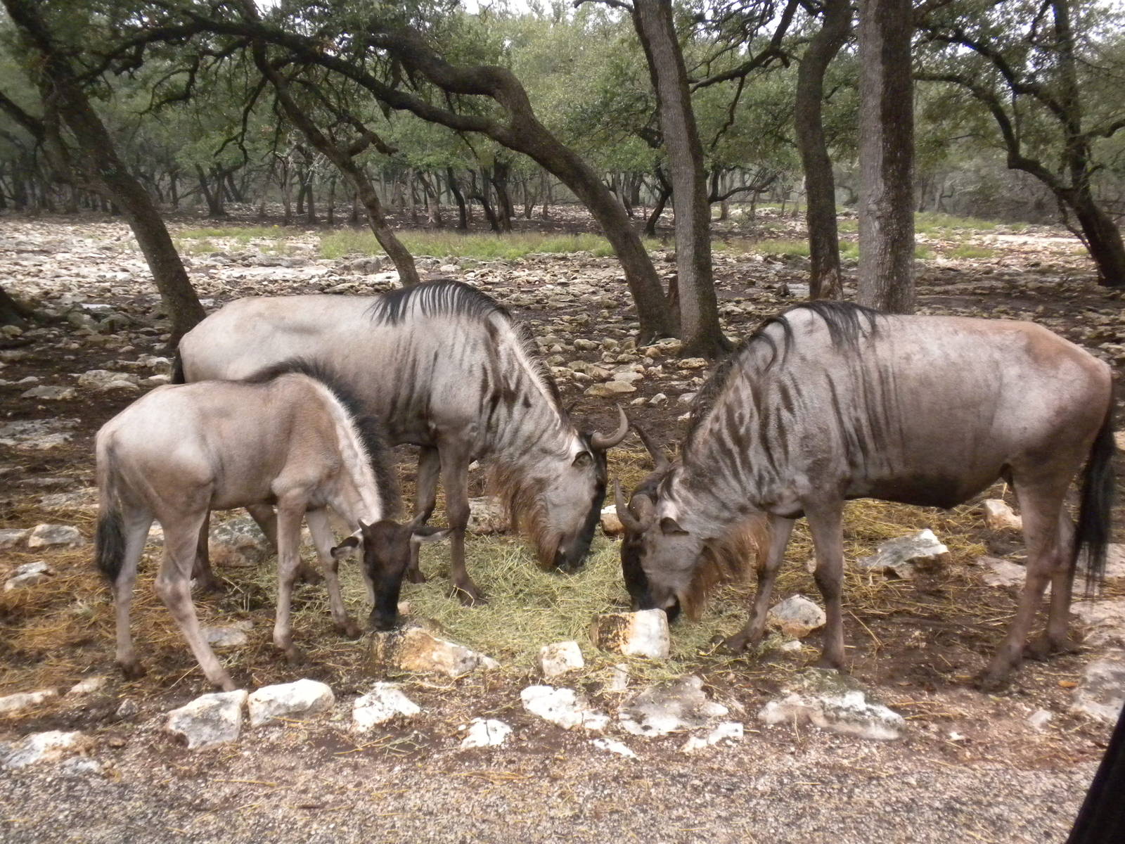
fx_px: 1202
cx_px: 562
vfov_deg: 38.7
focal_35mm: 37
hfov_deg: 50.1
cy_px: 422
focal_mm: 6.6
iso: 400
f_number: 3.5
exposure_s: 1/430
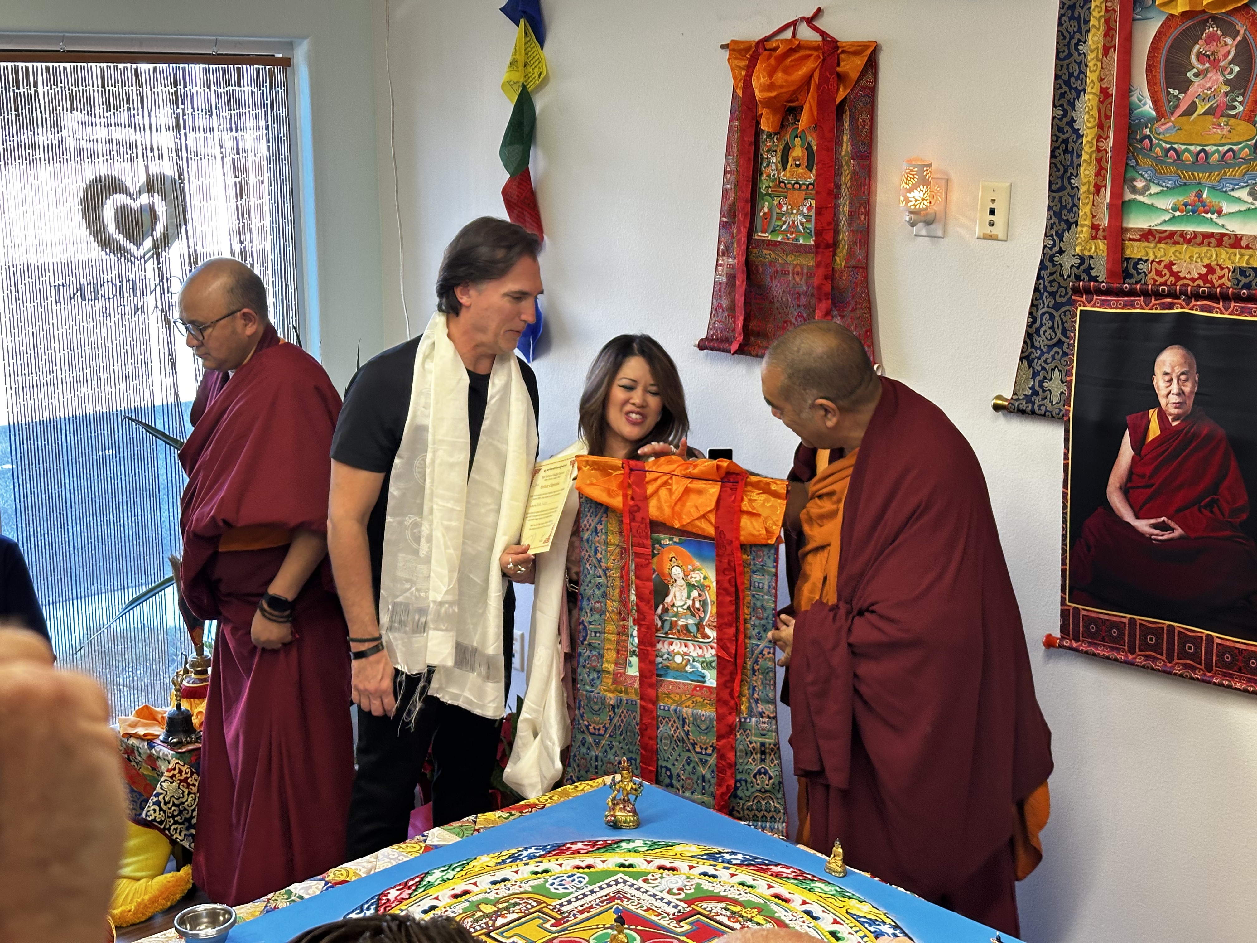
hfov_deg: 39.7
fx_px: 1743
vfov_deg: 30.3
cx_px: 628
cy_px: 472
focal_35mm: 48
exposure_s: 1/60
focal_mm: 6.86
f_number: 1.78
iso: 100
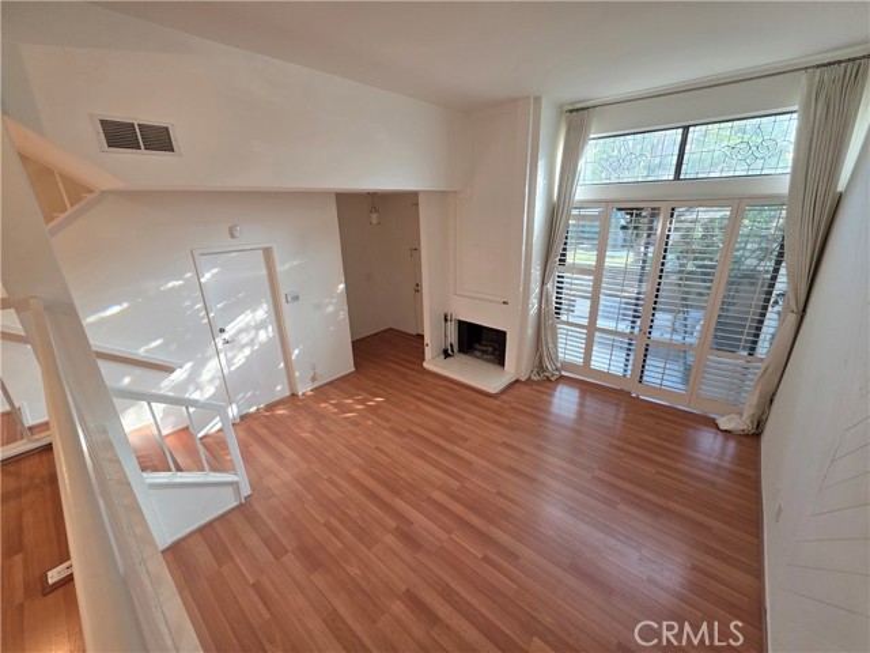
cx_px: 435
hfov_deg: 106.2
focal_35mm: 13
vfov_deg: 89.9
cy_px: 326
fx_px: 327
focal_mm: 2.2
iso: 200
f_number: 1.9
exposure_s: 1/120
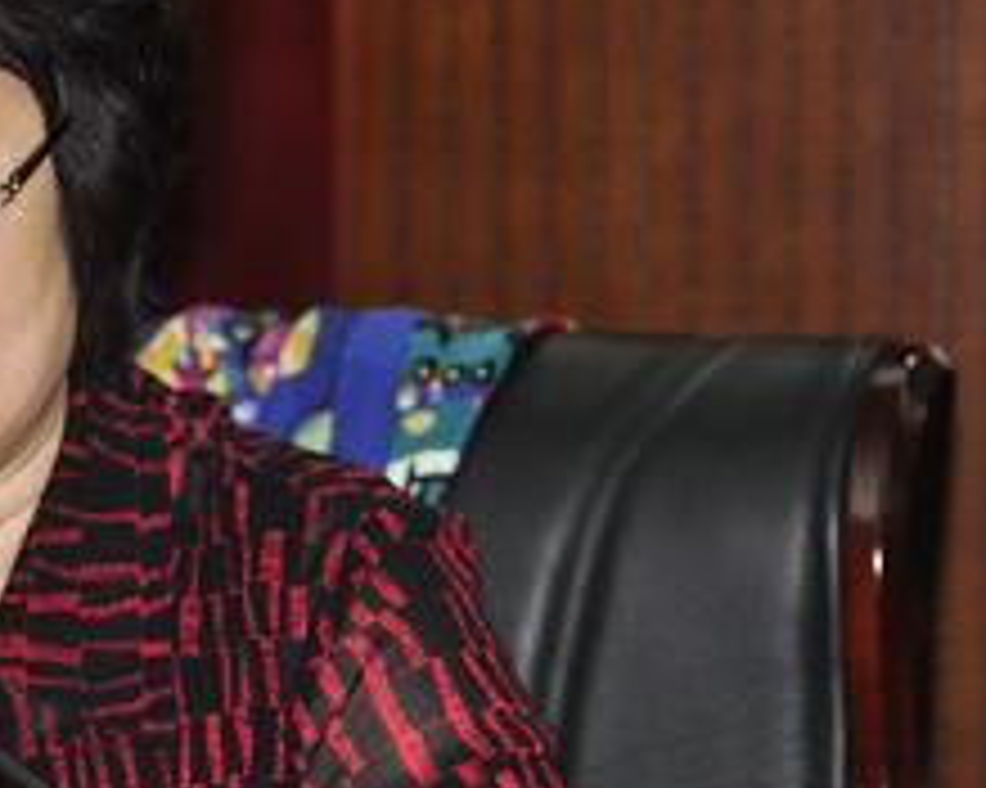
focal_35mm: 308
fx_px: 8984
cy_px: 581
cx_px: -27
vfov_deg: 5.0
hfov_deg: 6.3
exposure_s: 1/100
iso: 800
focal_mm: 80
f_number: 5.6
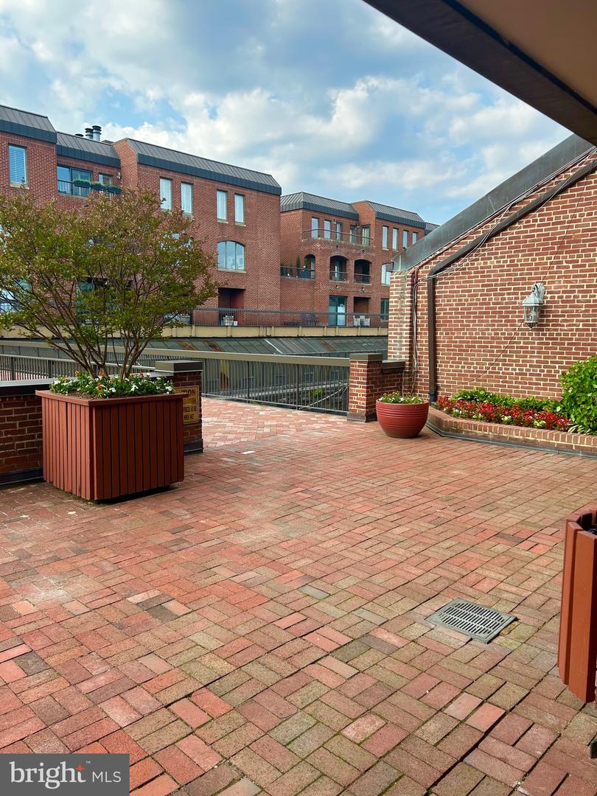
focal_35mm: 26
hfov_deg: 53.1
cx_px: 298
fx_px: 598
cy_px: 398
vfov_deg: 67.3
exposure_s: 1/1089
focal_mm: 5.7
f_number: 1.5
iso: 50
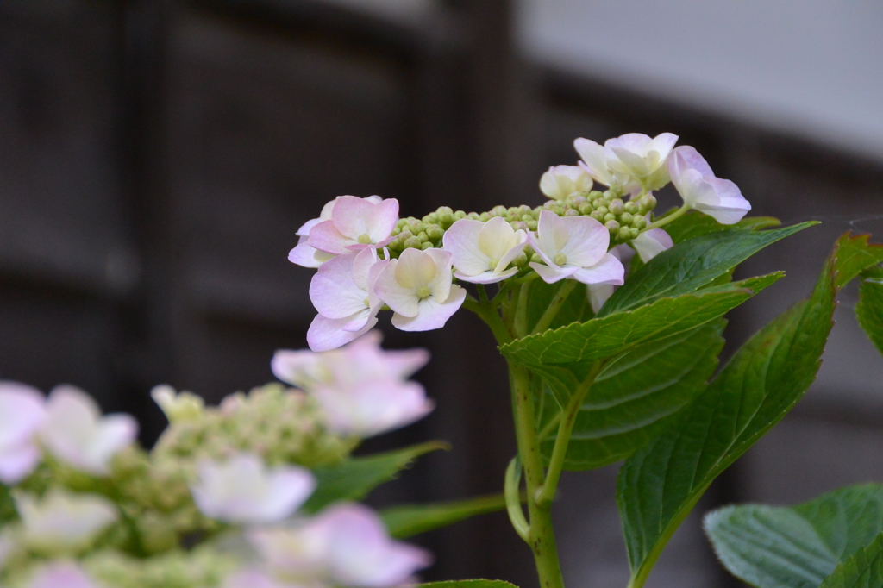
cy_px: 294
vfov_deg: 7.1
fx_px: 4757
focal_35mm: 194
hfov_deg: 10.6
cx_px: 442
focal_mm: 72.2
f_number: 5.6
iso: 400
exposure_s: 1/400
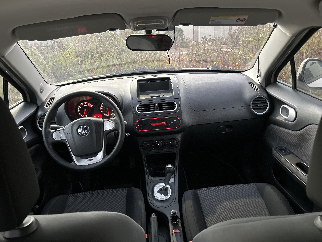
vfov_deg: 53.1
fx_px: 242
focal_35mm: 26
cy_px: 121
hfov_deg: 67.3
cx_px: 161
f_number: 1.5
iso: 500
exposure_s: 1/41
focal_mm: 5.7
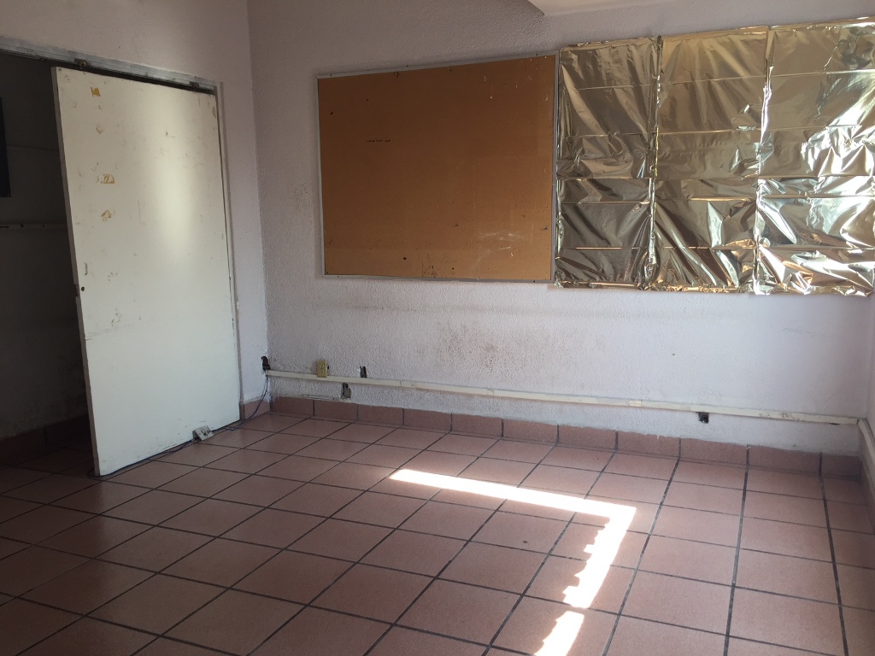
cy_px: 328
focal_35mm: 29
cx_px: 438
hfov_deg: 61.7
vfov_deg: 48.2
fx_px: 733
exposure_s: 1/40
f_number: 2.2
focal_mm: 4.15
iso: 32
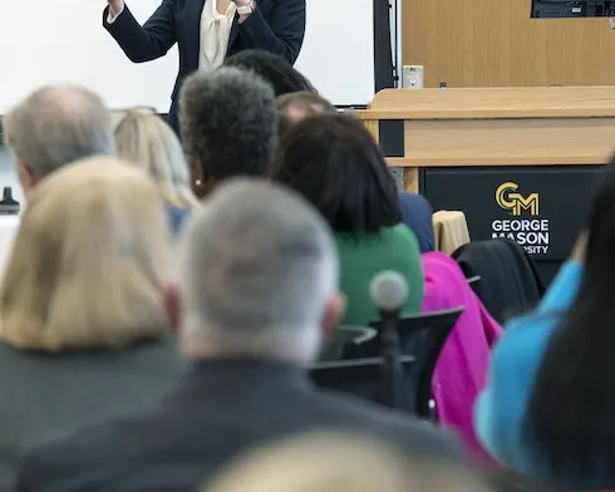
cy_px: 205
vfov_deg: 6.3
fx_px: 4478
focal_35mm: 246
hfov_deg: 7.9
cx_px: 407
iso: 500
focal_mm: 107
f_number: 4
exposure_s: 1/160
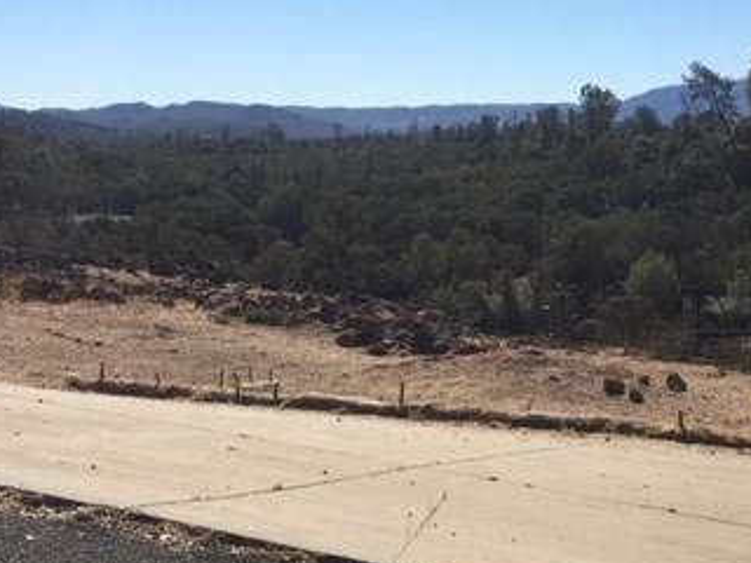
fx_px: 1258
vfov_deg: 25.2
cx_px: 474
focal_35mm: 58
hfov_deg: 33.1
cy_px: 223
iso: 25
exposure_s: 1/2747
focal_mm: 4.15
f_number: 2.2
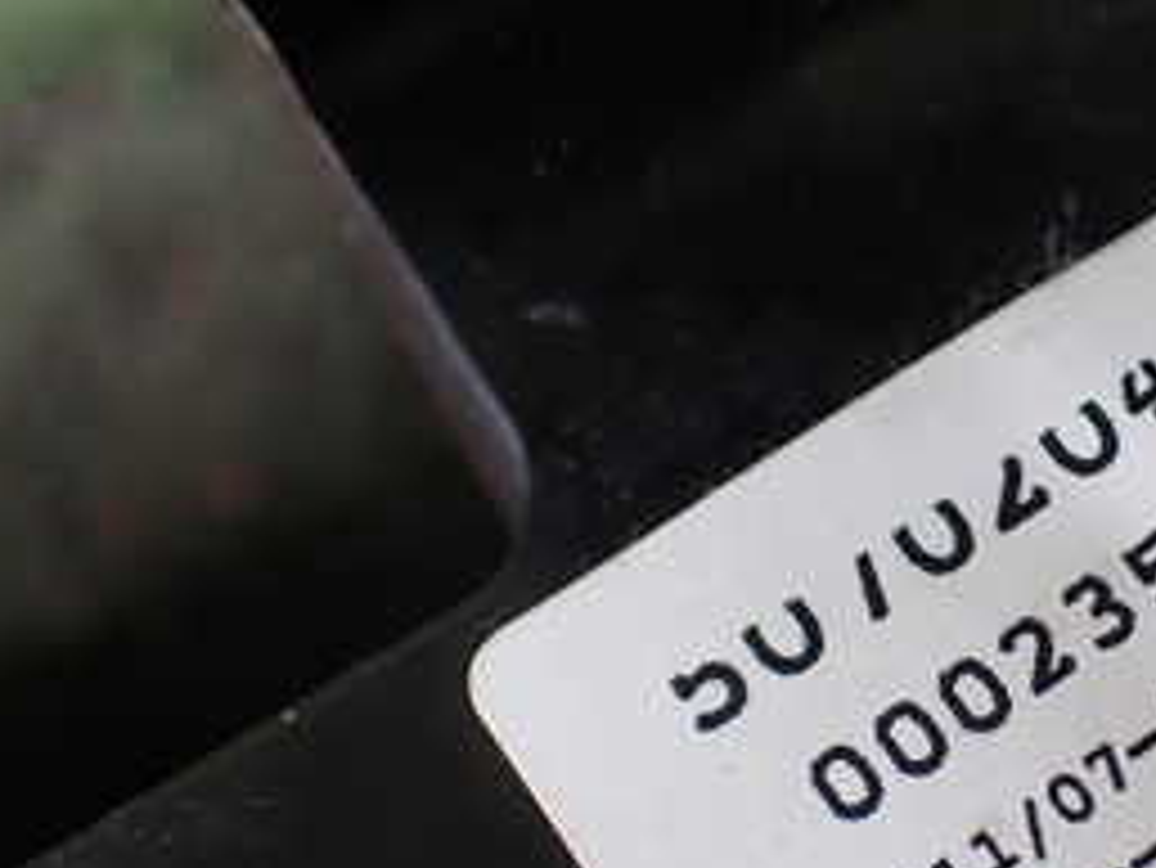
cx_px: 1089
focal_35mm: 70
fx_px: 2339
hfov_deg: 26.6
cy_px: 612
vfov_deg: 20.9
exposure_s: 1/125
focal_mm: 5.4
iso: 200
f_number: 2.3
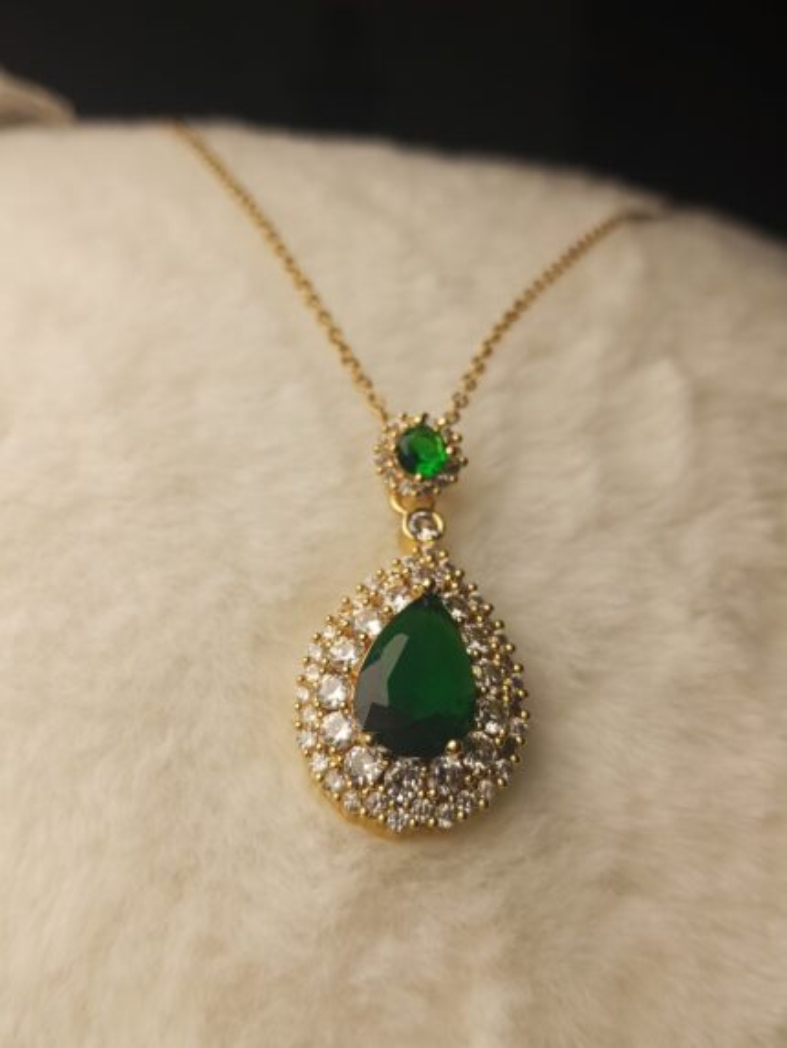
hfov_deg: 43.0
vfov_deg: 55.3
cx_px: 394
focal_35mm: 33
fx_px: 1000
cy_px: 524
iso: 50
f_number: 1.8
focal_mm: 3.98
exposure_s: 1/393
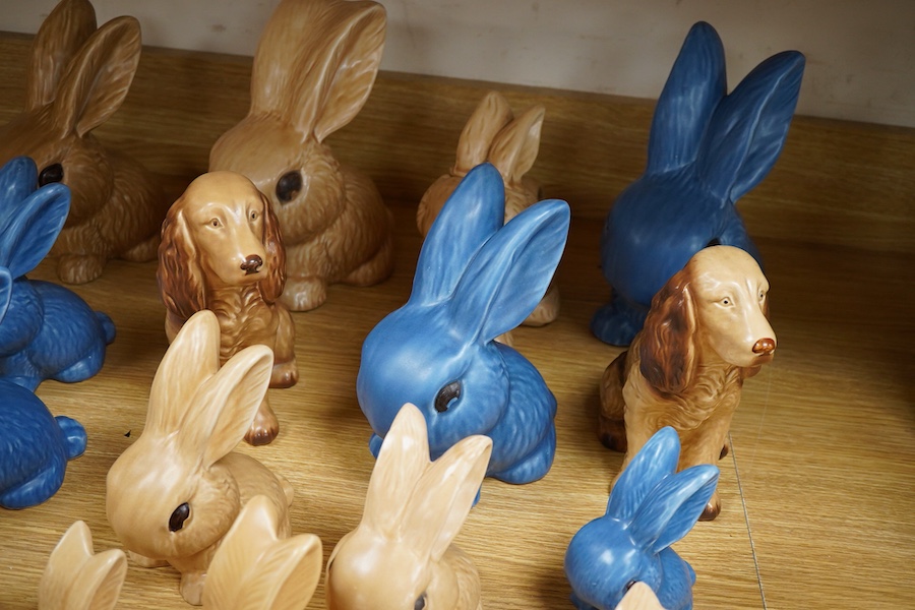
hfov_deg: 43.6
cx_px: 458
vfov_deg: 29.9
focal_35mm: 45
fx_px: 1144
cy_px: 305
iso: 1250
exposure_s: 1/125
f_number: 6.3
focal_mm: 30
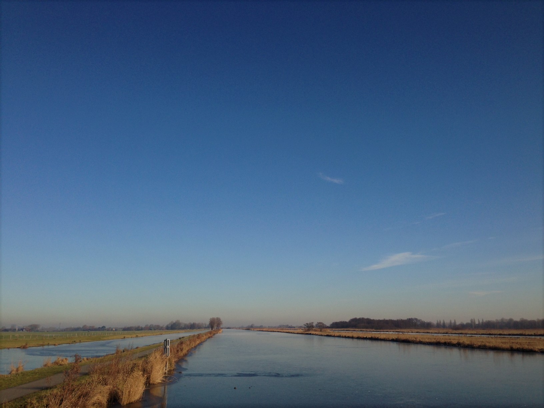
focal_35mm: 33
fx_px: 519
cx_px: 272
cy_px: 204
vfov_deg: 42.9
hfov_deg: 55.4
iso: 50
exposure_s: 1/1938
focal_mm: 4.12
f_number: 2.4
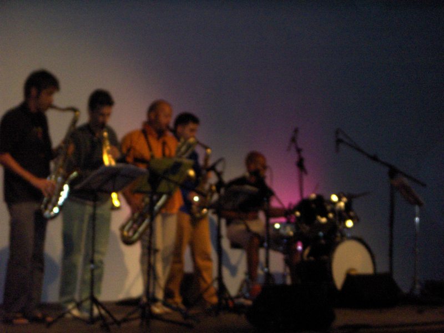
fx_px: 1347
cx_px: 222
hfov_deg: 18.7
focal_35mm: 105
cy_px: 166
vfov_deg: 14.1
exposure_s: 1/125
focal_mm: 17.39
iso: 200
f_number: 4.8
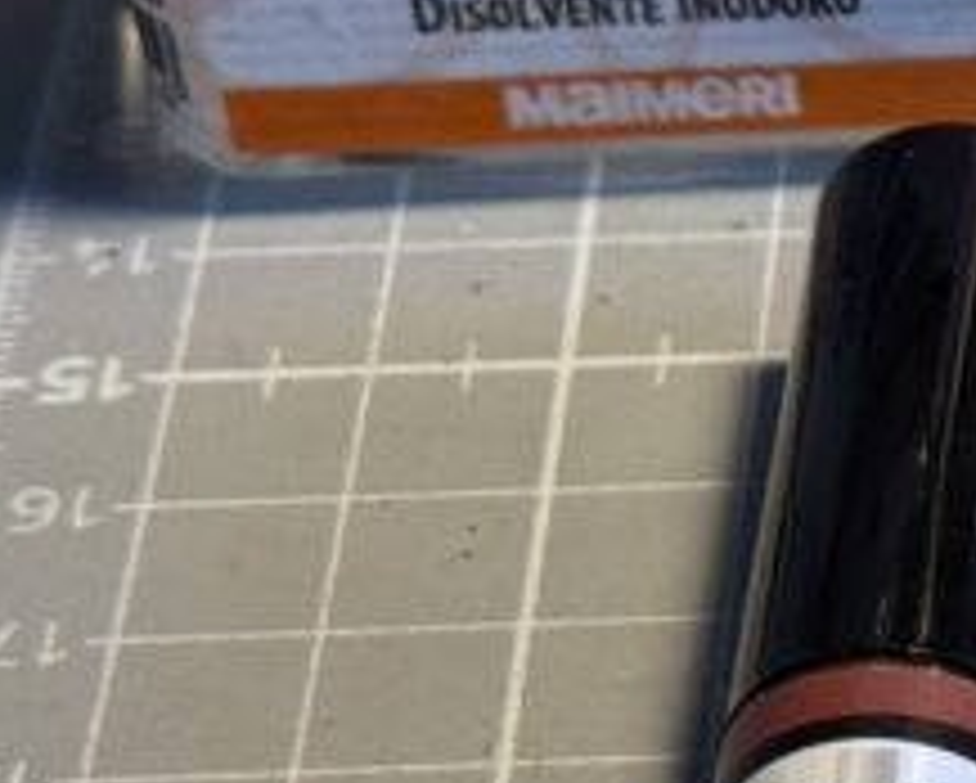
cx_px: 2064
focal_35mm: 221
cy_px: 418
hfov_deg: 8.2
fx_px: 6390
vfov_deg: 7.0
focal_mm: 6.76
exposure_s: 1/50
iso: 50
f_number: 1.78
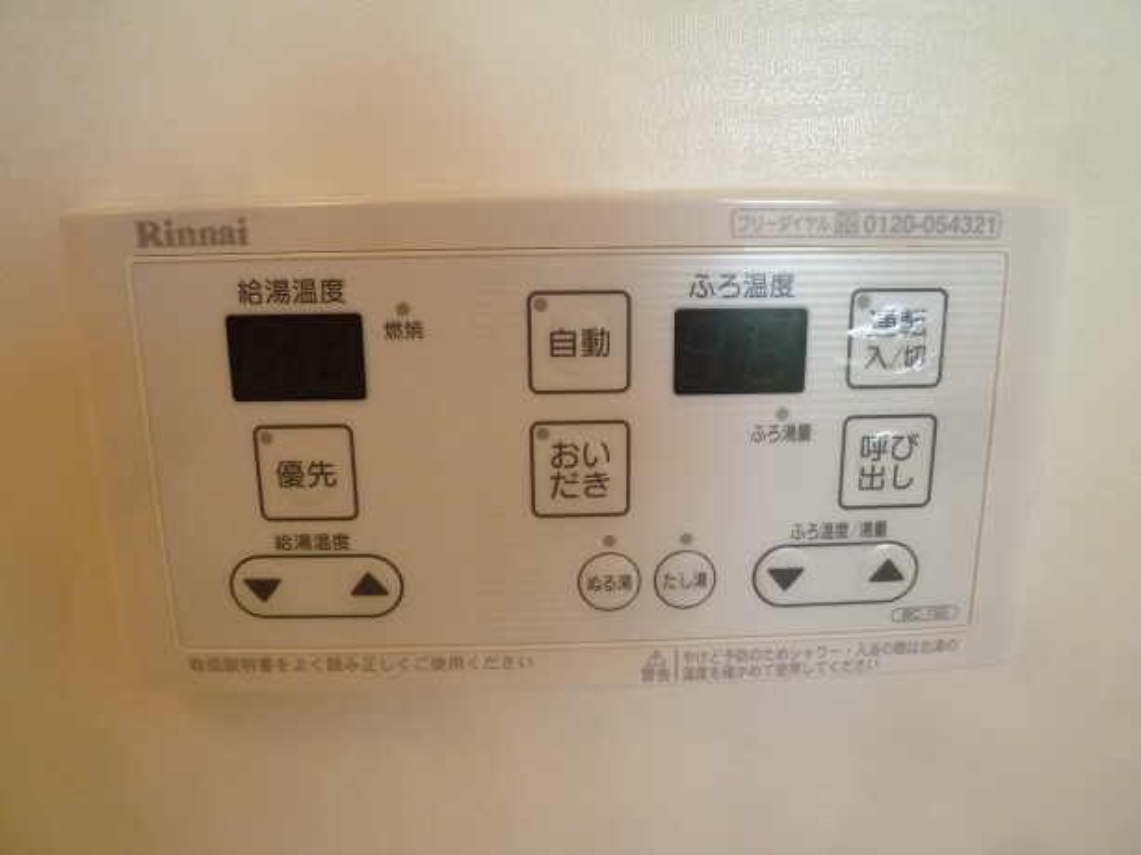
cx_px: 570
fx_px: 791
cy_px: 428
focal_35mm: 24
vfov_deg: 56.8
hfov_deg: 71.6
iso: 320
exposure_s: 1/60
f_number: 2.2
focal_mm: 4.3
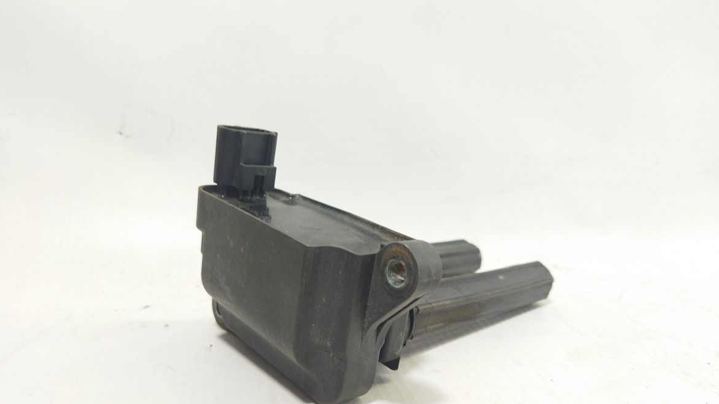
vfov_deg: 38.5
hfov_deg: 64.3
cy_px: 270
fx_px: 572
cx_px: 353
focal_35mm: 30
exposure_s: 1/100
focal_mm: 4.71
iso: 185
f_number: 1.79
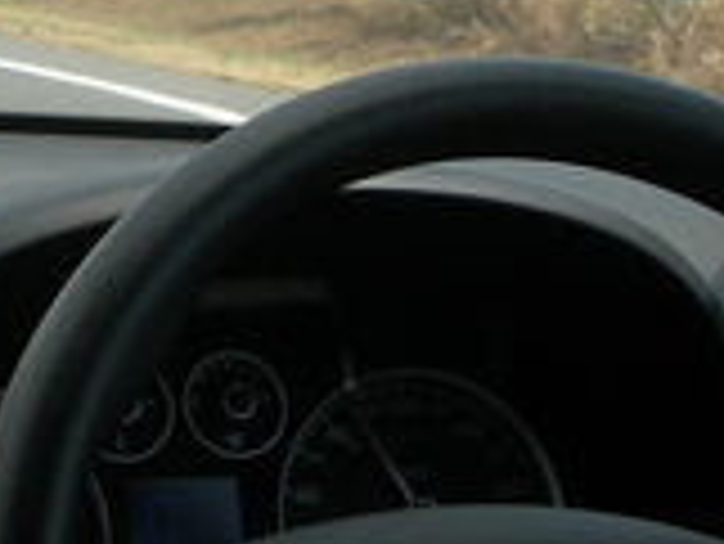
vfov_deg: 7.8
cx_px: -135
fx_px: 3956
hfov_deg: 10.3
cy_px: -49
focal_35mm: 189
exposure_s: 1/430
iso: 50
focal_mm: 7.8
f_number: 4.8
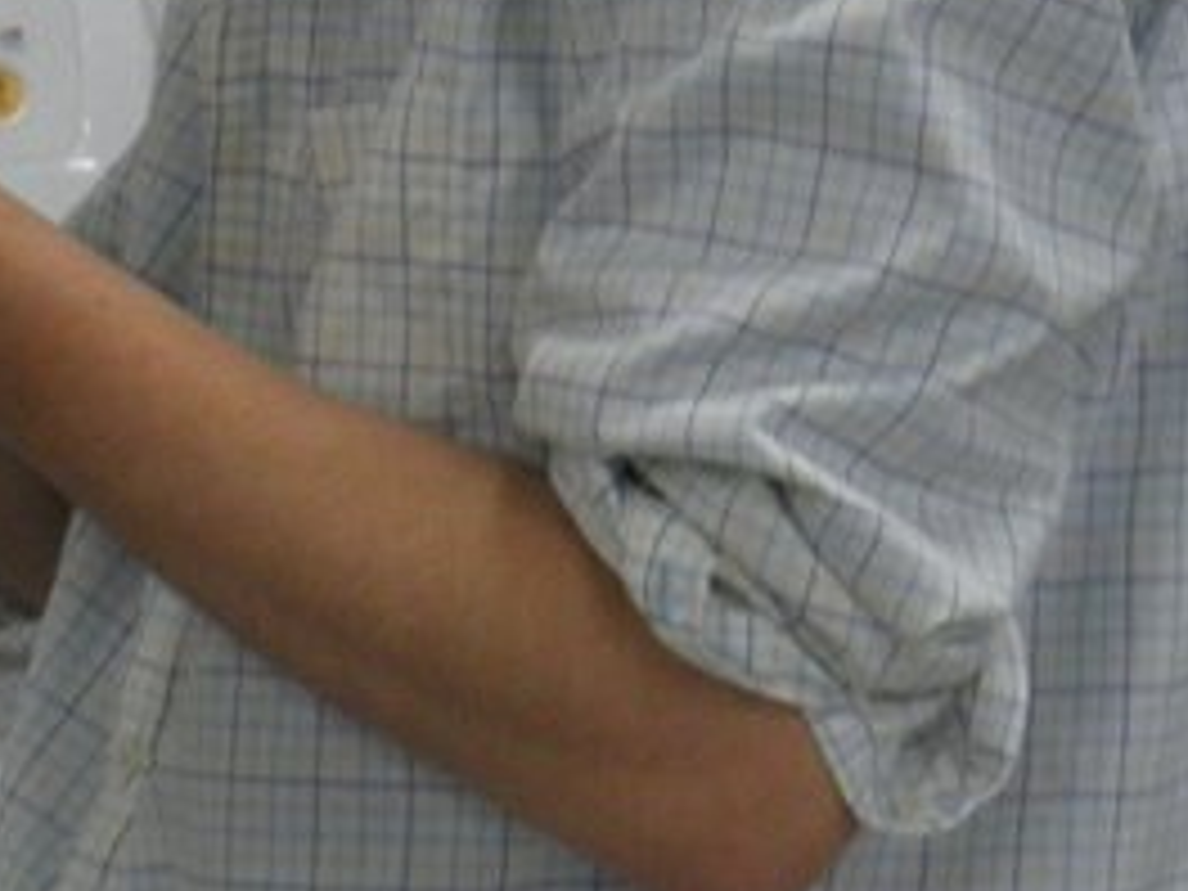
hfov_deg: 4.2
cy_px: 4
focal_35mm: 474
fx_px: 16267
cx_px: -306
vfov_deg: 3.1
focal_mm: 21.6
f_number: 5.5
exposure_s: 1/15
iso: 200
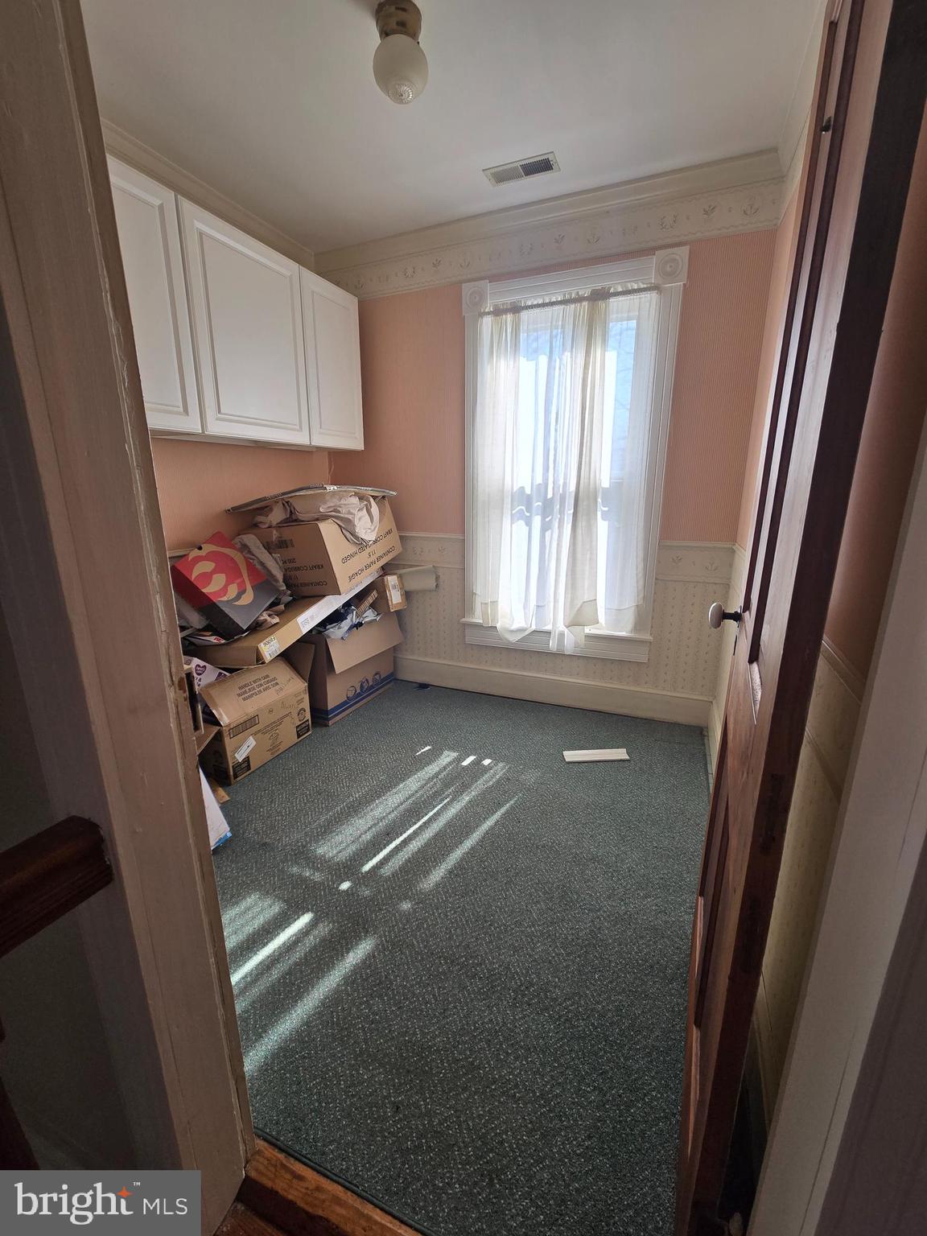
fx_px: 464
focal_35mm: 13
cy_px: 618
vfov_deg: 106.2
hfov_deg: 89.9
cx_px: 464
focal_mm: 2.2
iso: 50
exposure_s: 1/289
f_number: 2.2
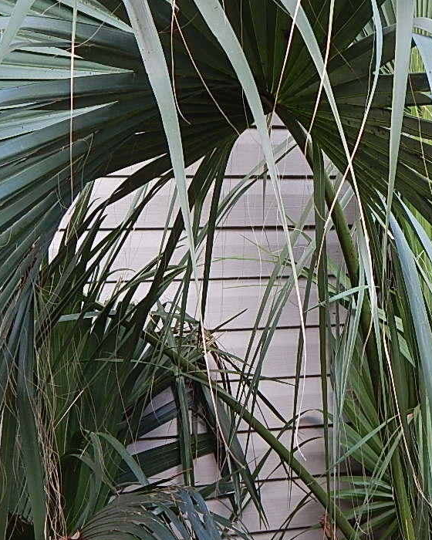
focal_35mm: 96
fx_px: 1534
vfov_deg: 20.0
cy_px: 234
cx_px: 392
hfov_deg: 15.8
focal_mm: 7.7
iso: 125
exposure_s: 1/100
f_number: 3.6
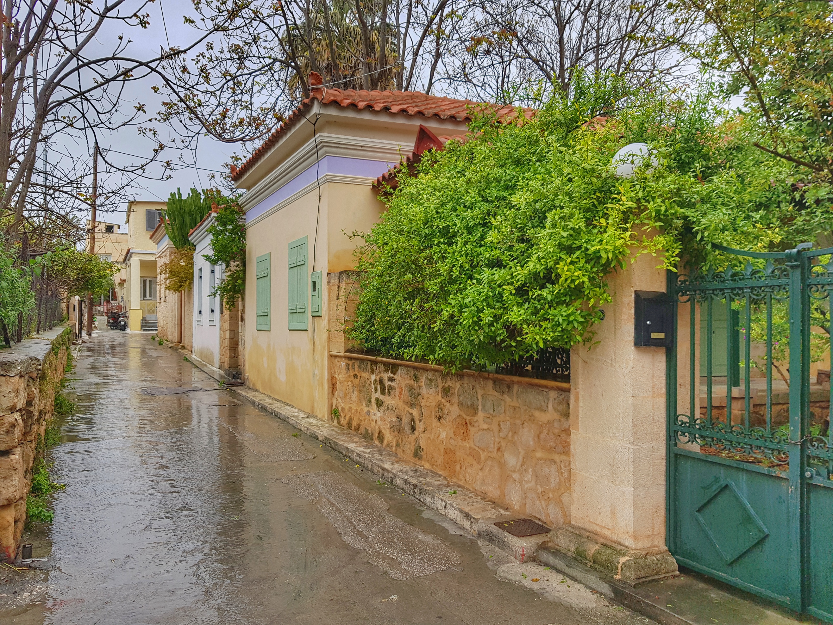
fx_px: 626
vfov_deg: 53.1
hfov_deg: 67.3
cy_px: 312
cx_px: 416
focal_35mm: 26
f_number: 1.7
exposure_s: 1/556
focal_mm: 4.2
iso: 40
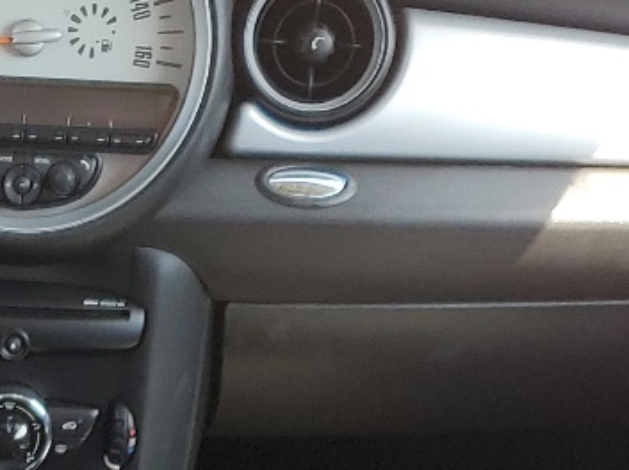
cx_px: -93
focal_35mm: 118
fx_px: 2142
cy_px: 744
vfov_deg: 11.9
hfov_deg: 16.1
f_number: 1.5
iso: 50
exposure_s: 1/200
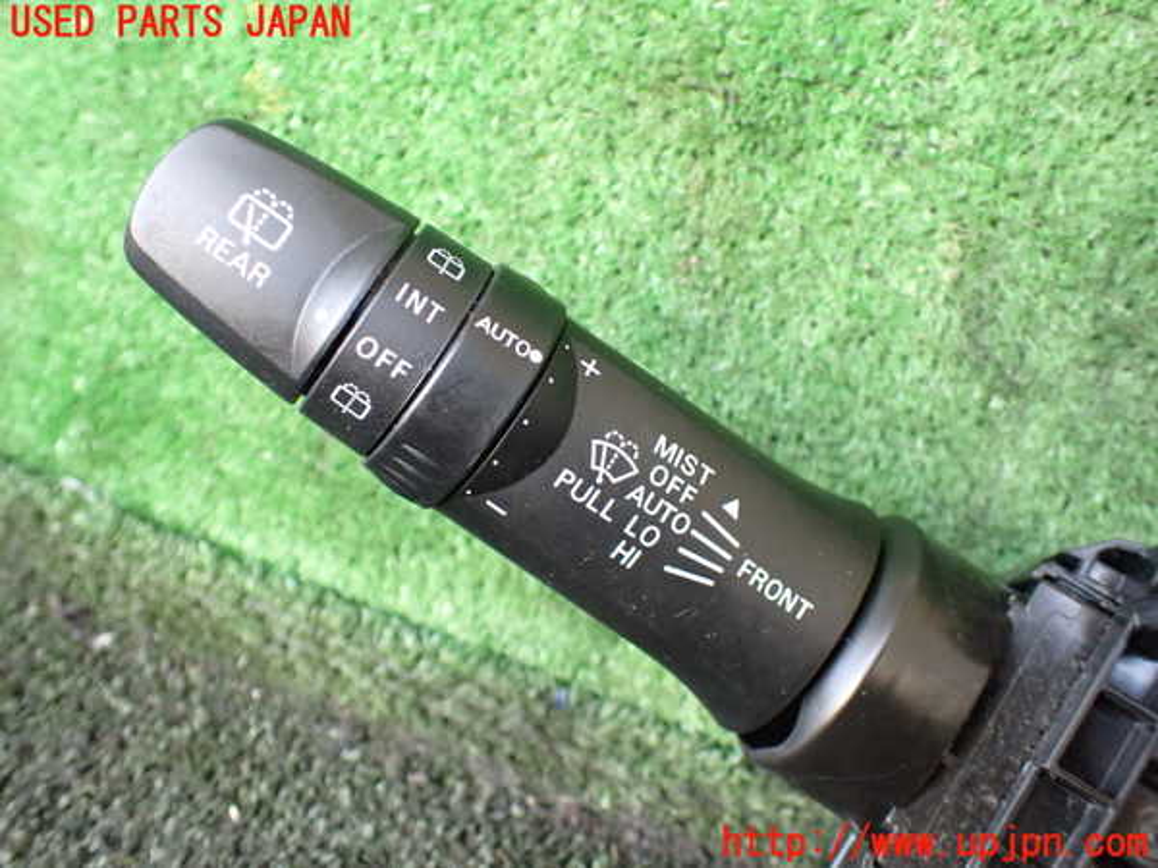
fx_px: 1004
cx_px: 579
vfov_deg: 46.8
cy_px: 434
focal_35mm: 30
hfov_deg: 60.0
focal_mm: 5.4
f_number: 2.3
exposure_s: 1/100
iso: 800
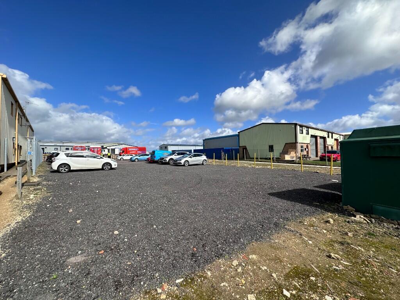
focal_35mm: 14
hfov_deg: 102.1
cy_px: 150
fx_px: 162
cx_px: 200
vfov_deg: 85.7
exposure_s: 1/3300
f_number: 2.2
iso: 50
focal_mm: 2.22
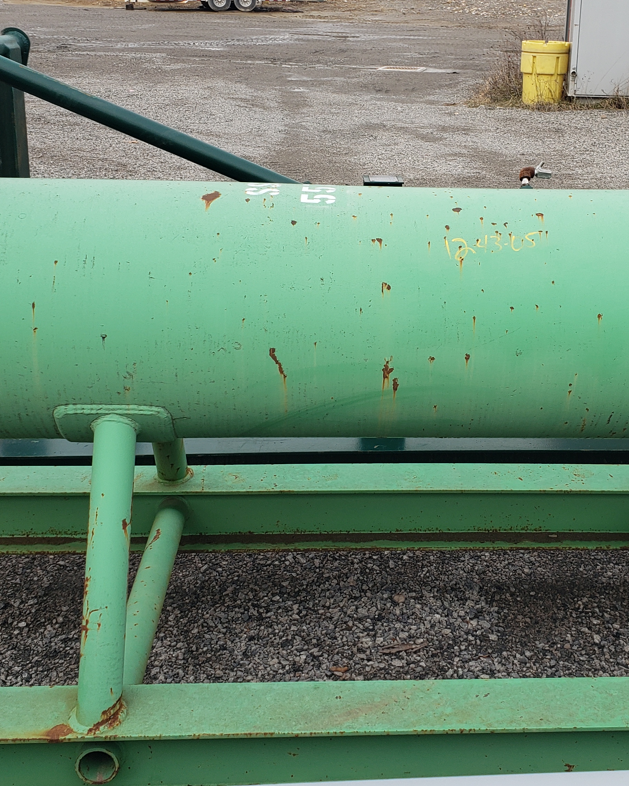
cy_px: 290
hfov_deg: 33.2
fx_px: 1047
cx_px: 416
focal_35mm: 45
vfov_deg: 40.8
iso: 50
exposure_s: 1/563
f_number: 2.4
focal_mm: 4.3
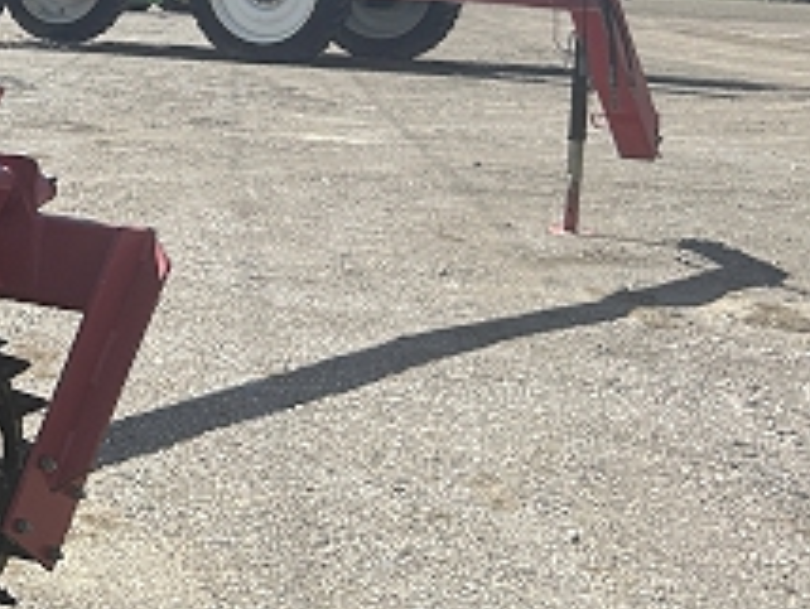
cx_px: -443
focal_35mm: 97
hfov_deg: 17.8
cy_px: -68
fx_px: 2272
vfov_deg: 14.9
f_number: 1.5
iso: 50
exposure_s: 1/4831
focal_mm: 5.7
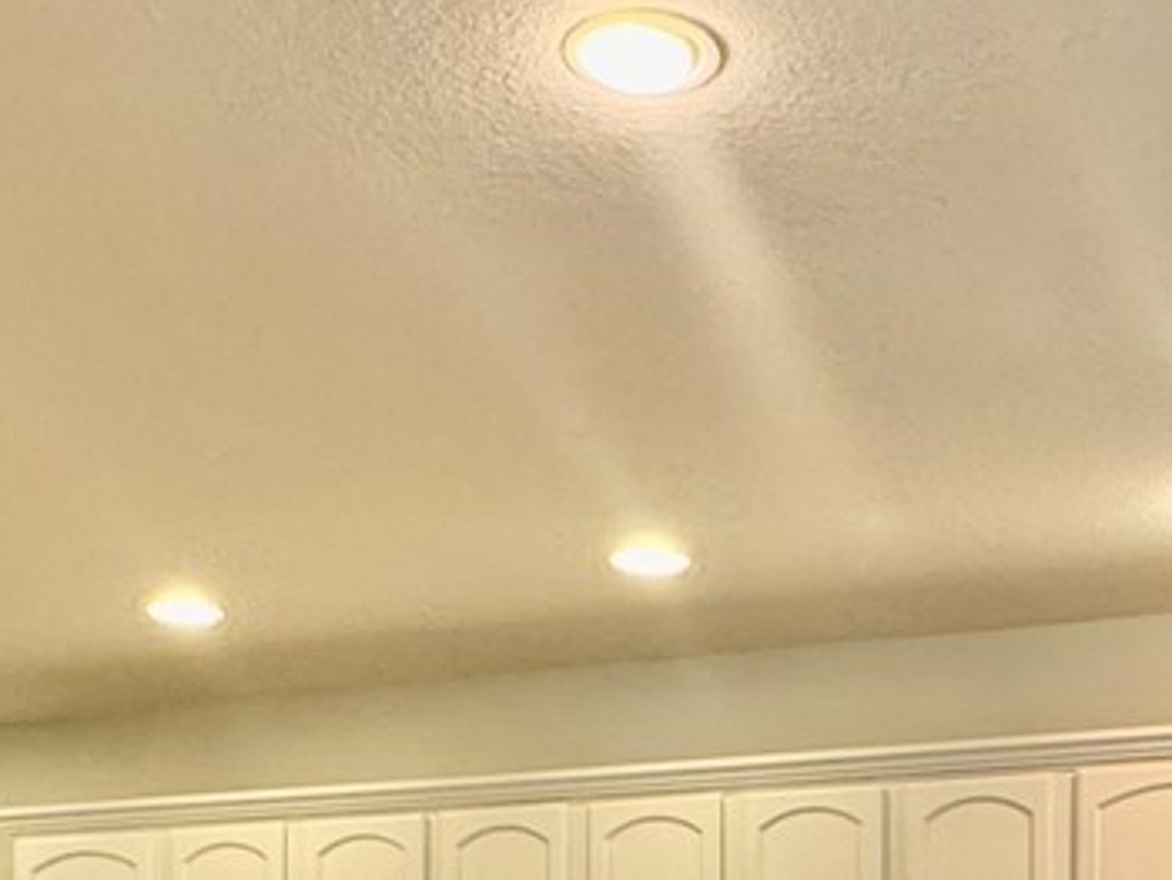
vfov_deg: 20.5
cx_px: 737
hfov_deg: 30.1
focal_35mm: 64
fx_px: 2168
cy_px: 1218
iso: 200
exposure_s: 1/120
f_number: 2.2
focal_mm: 2.22
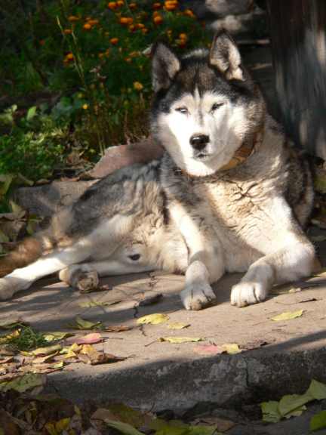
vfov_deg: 10.4
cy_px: 218
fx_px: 2386
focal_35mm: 190
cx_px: 163
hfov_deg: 7.8
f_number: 2.8
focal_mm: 31.6
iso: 80
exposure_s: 1/500
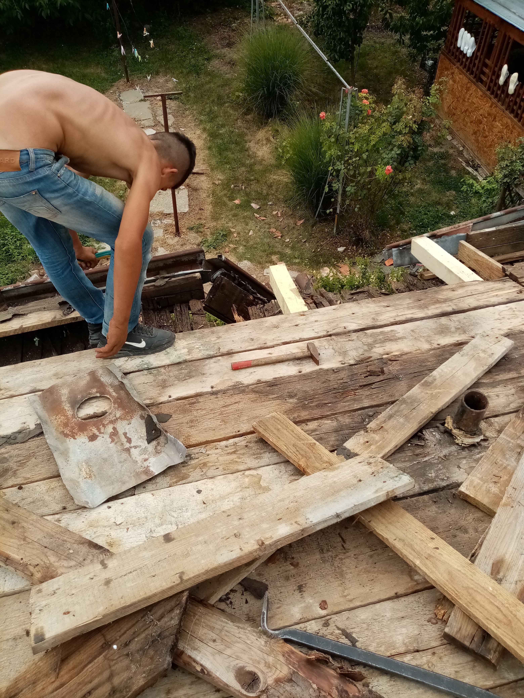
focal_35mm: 26
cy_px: 349
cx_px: 262
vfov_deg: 67.3
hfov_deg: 53.1
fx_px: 525
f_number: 1.8
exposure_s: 1/702
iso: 103
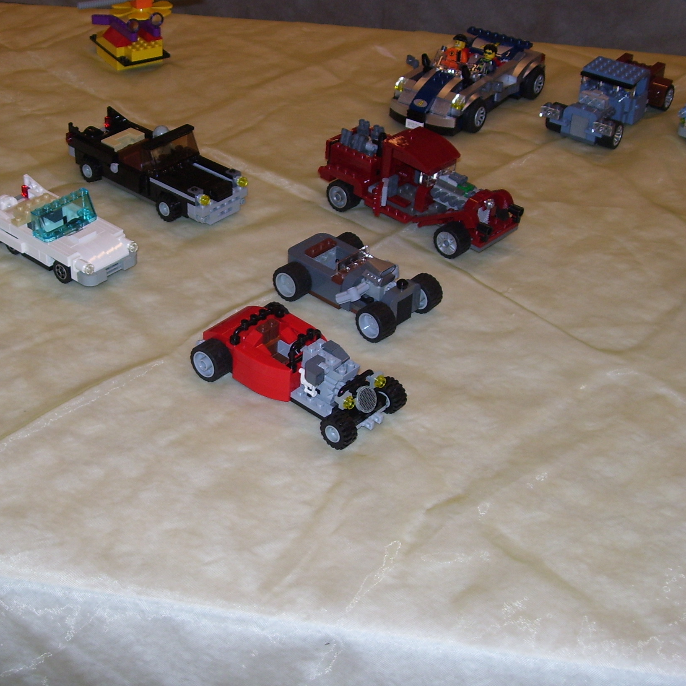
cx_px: 223
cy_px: 329
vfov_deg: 30.6
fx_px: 1256
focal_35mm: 56
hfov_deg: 30.3
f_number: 3
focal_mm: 7.6
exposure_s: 1/60
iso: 80
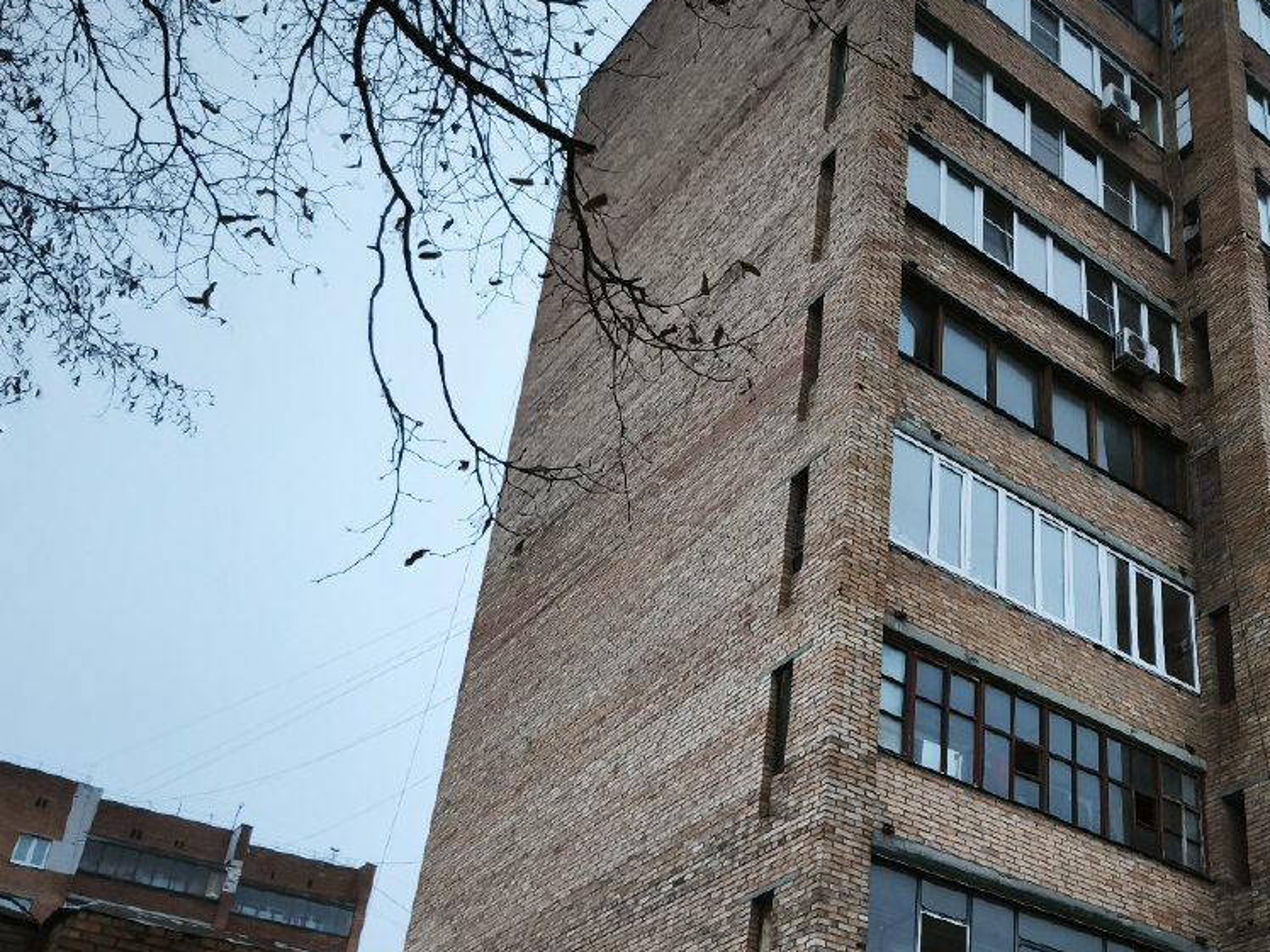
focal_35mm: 40
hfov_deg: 44.8
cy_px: 708
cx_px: 995
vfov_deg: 35.2
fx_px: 1468
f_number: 1.7
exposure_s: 1/50
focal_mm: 5.35
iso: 400
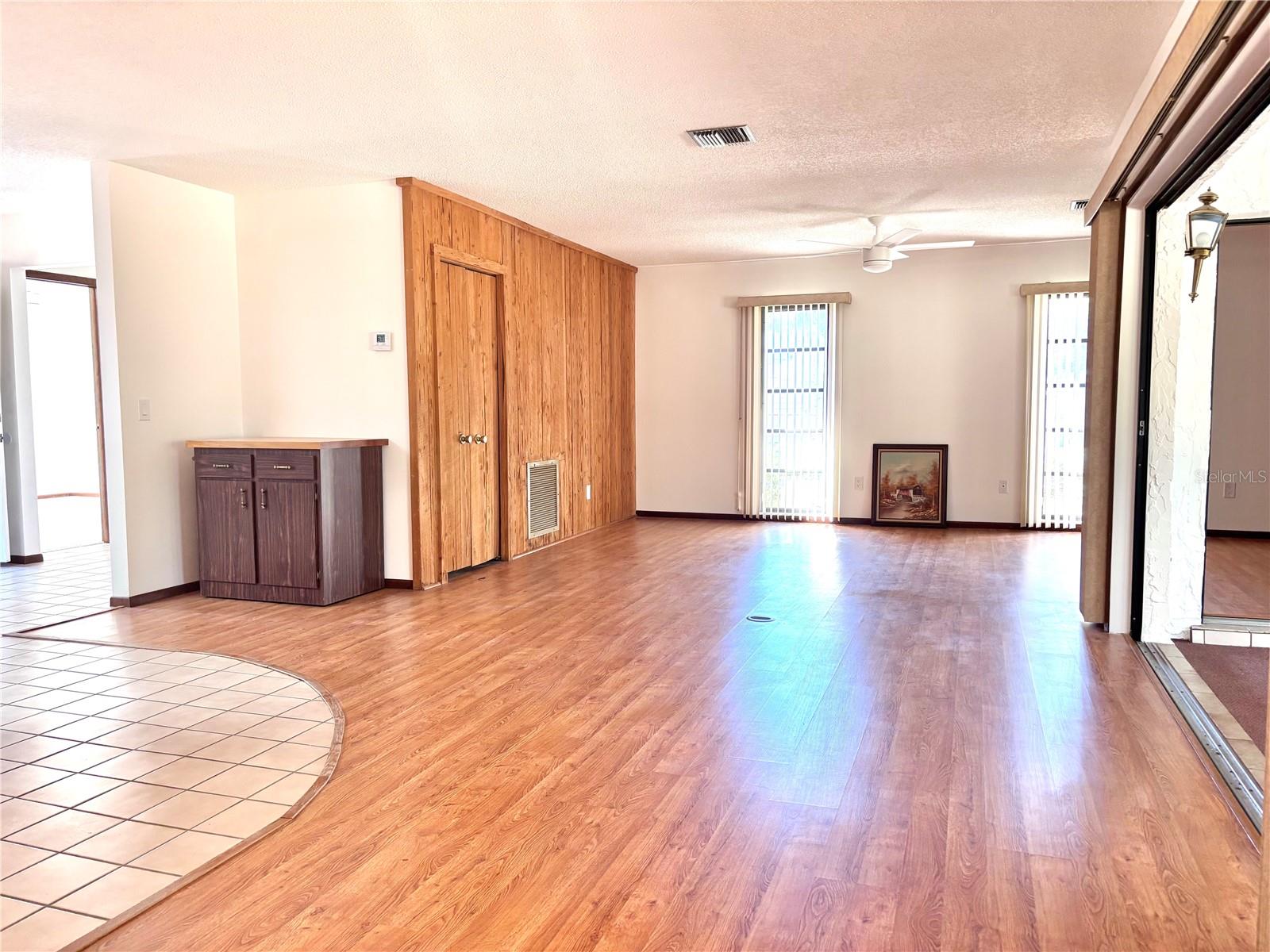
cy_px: 476
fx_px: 954
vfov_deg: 53.1
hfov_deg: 67.3
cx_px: 635
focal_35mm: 26
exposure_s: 1/60
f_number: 1.6
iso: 125
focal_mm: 5.96
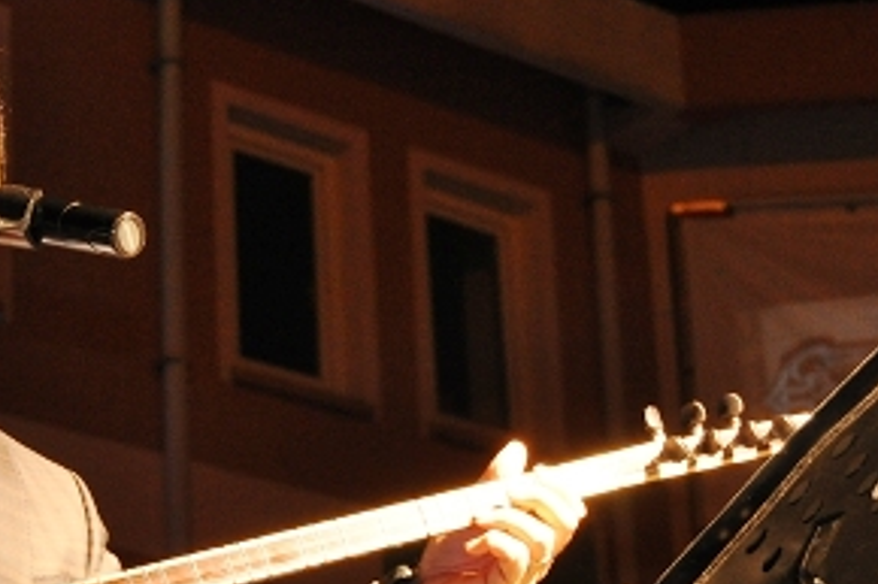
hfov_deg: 14.7
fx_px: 3388
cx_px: 148
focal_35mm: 139
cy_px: 464
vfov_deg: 9.8
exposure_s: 1/40
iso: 800
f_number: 5.6
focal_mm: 42
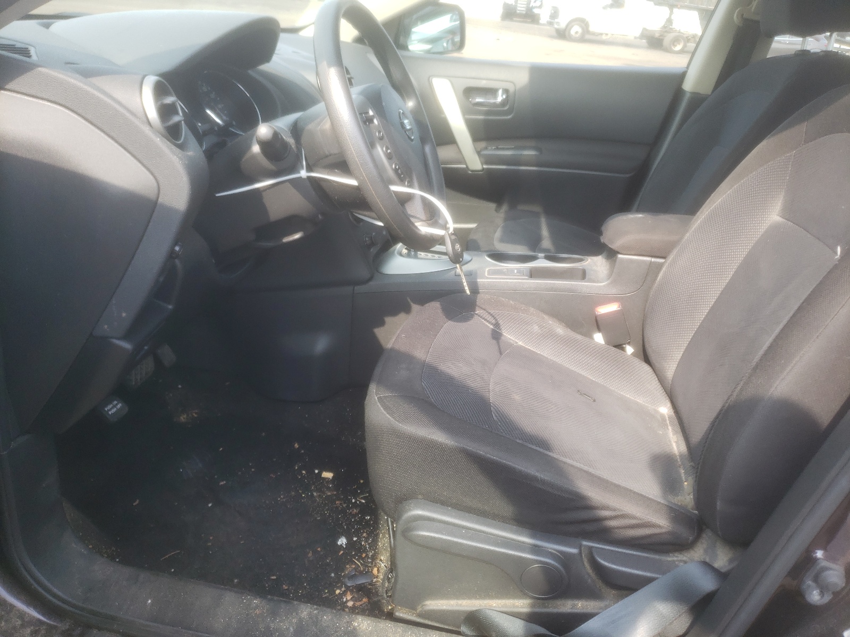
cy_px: 318
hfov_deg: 67.3
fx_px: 638
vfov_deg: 53.1
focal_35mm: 26
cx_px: 425
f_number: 1.5
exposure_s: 1/256
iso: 50
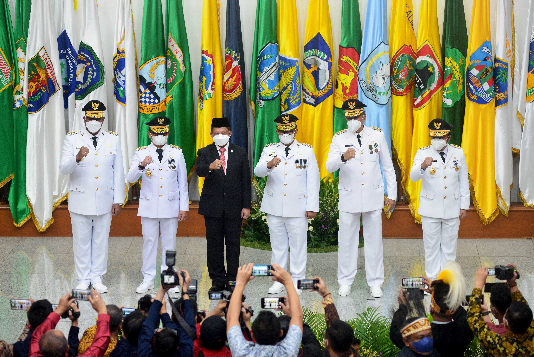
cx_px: 267
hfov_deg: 15.2
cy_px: 178
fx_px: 2003
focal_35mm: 135
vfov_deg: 10.2
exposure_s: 1/125
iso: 1600
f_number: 5
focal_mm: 135
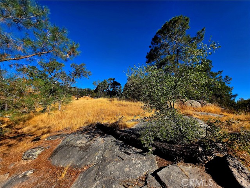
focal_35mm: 13
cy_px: 94
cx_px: 125
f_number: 1.9
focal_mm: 2.2
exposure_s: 1/2500
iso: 40
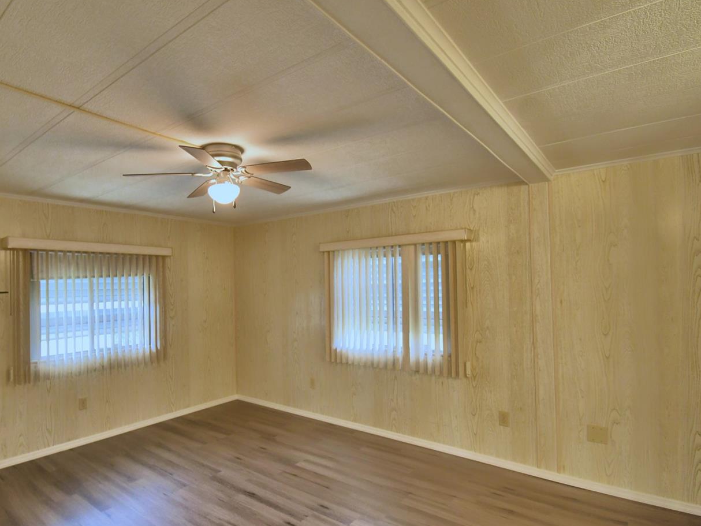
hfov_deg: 84.2
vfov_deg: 68.6
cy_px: 282
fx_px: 385
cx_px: 305
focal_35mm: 19
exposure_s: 1/30
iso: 560
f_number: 4.5
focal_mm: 10
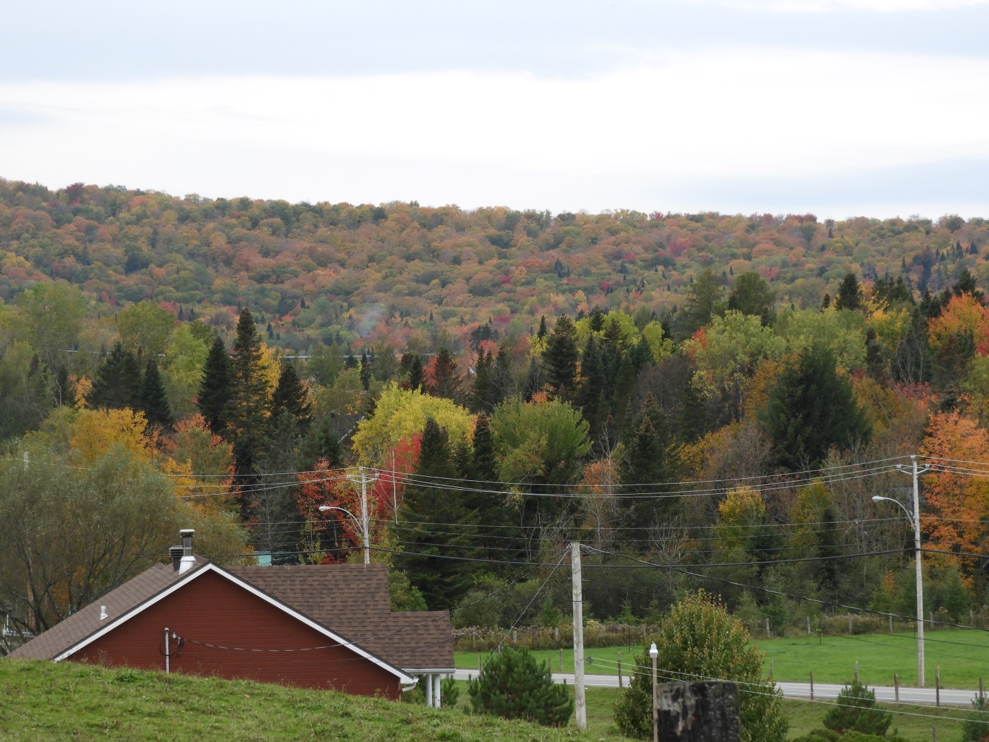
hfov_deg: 11.6
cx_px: 494
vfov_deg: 8.7
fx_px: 4857
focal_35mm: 170
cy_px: 371
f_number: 5.2
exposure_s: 1/125
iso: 100
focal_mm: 30.5
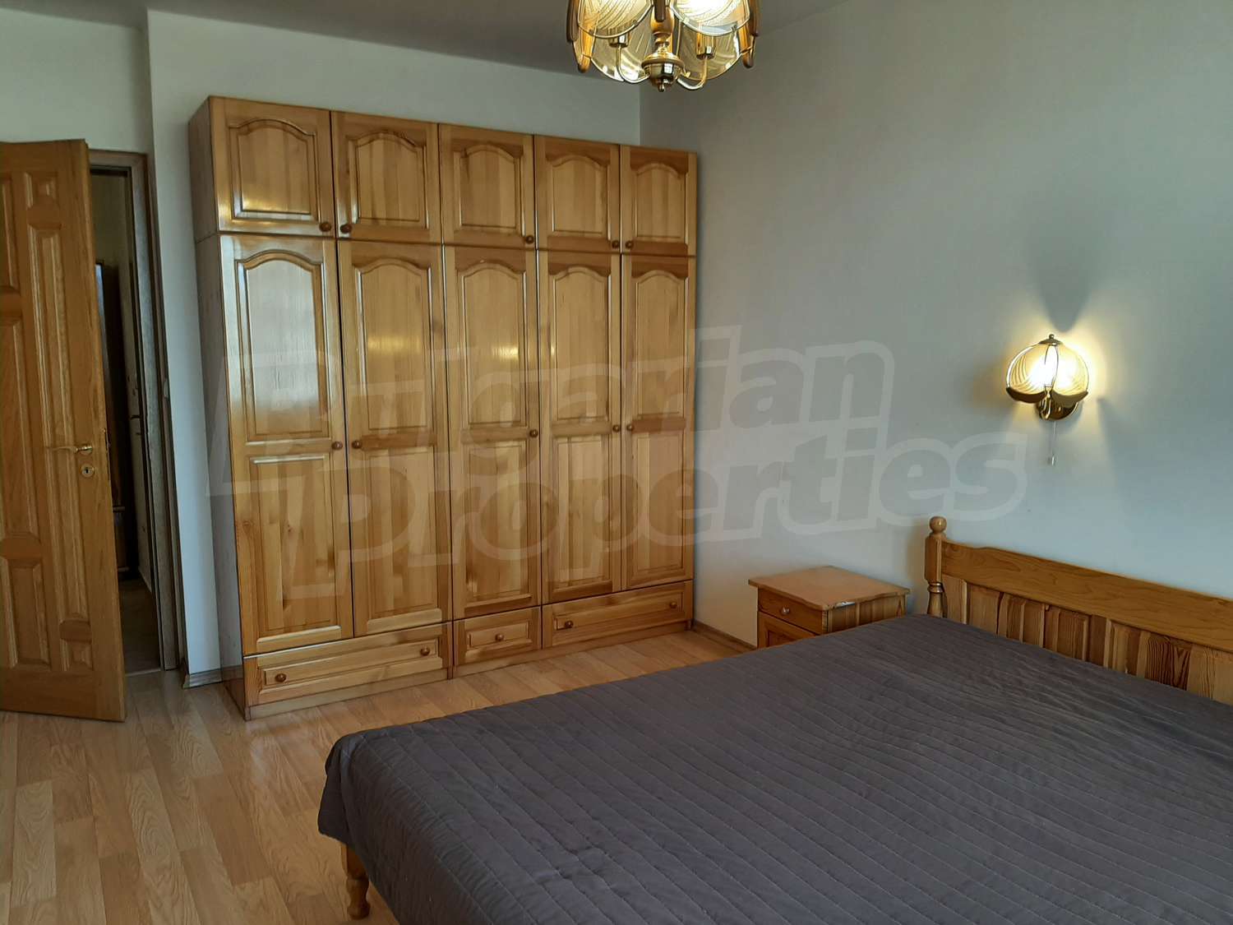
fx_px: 926
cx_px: 616
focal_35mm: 26
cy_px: 462
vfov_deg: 53.1
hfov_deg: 67.3
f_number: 1.7
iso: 50
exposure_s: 1/50
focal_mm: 3.93
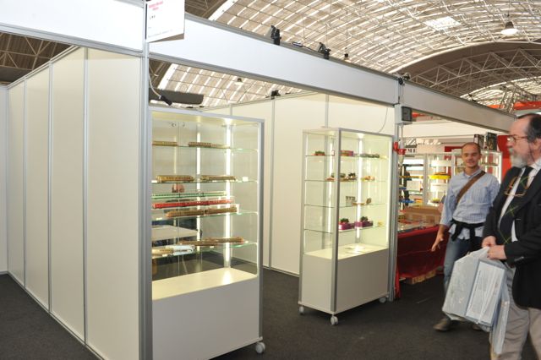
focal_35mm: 28
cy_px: 180
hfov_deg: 65.5
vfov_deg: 46.4
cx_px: 270
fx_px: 421
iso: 640
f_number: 8
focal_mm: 28
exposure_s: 1/50
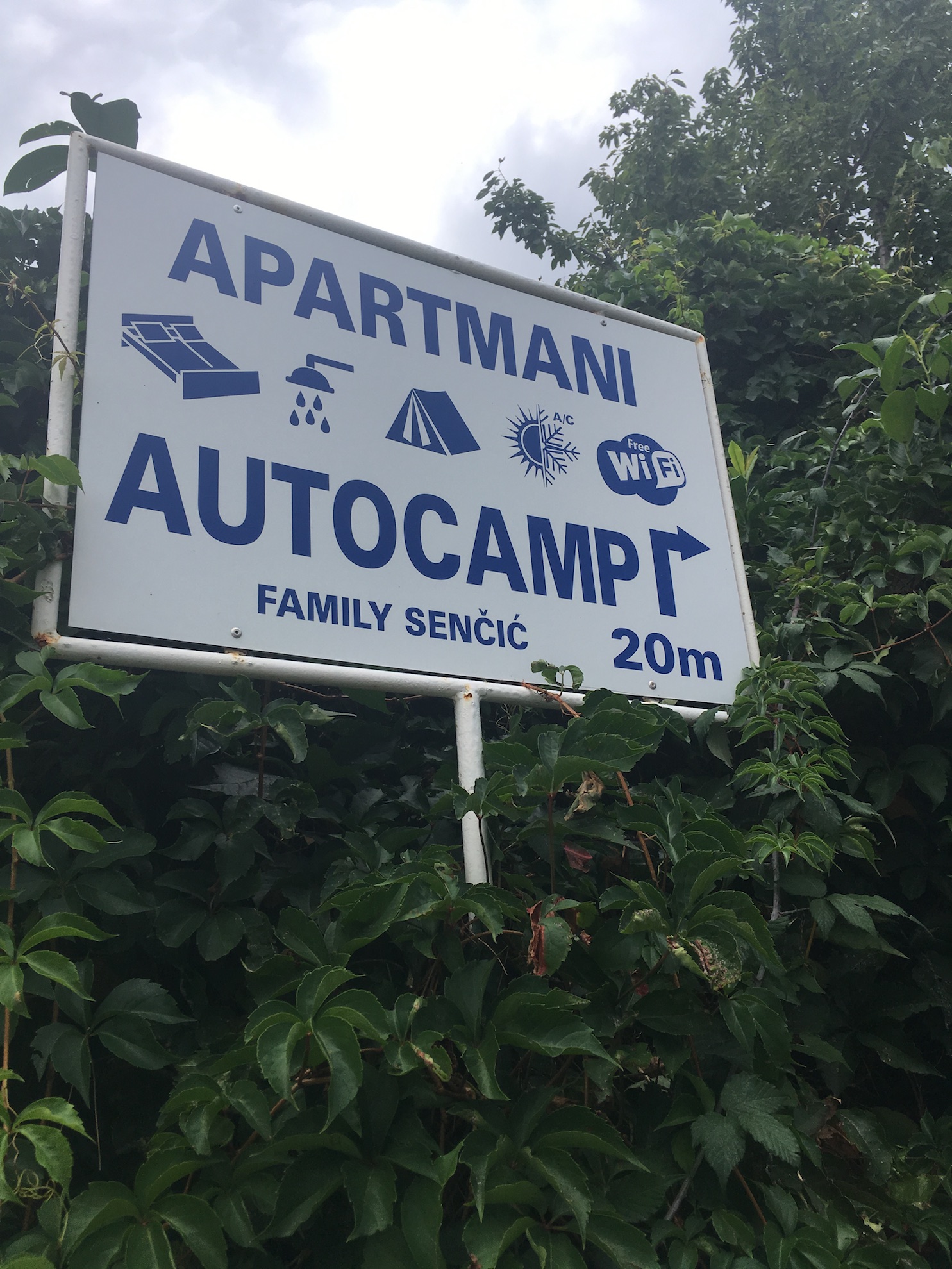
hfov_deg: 48.2
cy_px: 634
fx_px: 1063
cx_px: 476
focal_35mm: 29
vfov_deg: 61.7
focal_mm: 4.15
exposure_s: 1/1054
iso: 25
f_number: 2.2
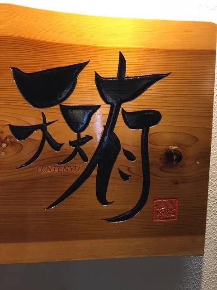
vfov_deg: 61.7
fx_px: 242
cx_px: 108
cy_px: 145
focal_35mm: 29
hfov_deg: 48.2
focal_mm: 4.15
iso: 80
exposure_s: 1/30
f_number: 2.2
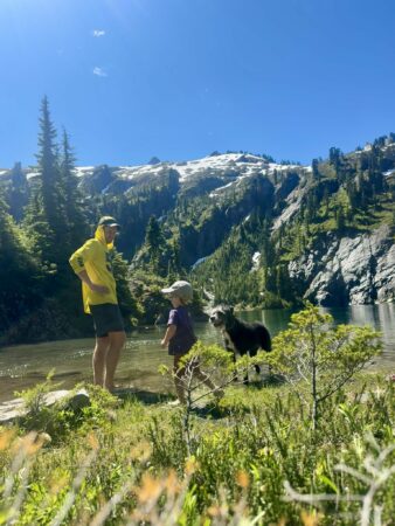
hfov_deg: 56.9
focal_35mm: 24
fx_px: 365
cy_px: 263
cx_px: 198
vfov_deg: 71.6
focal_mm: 6.76
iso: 80
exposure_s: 1/3096
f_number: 1.78
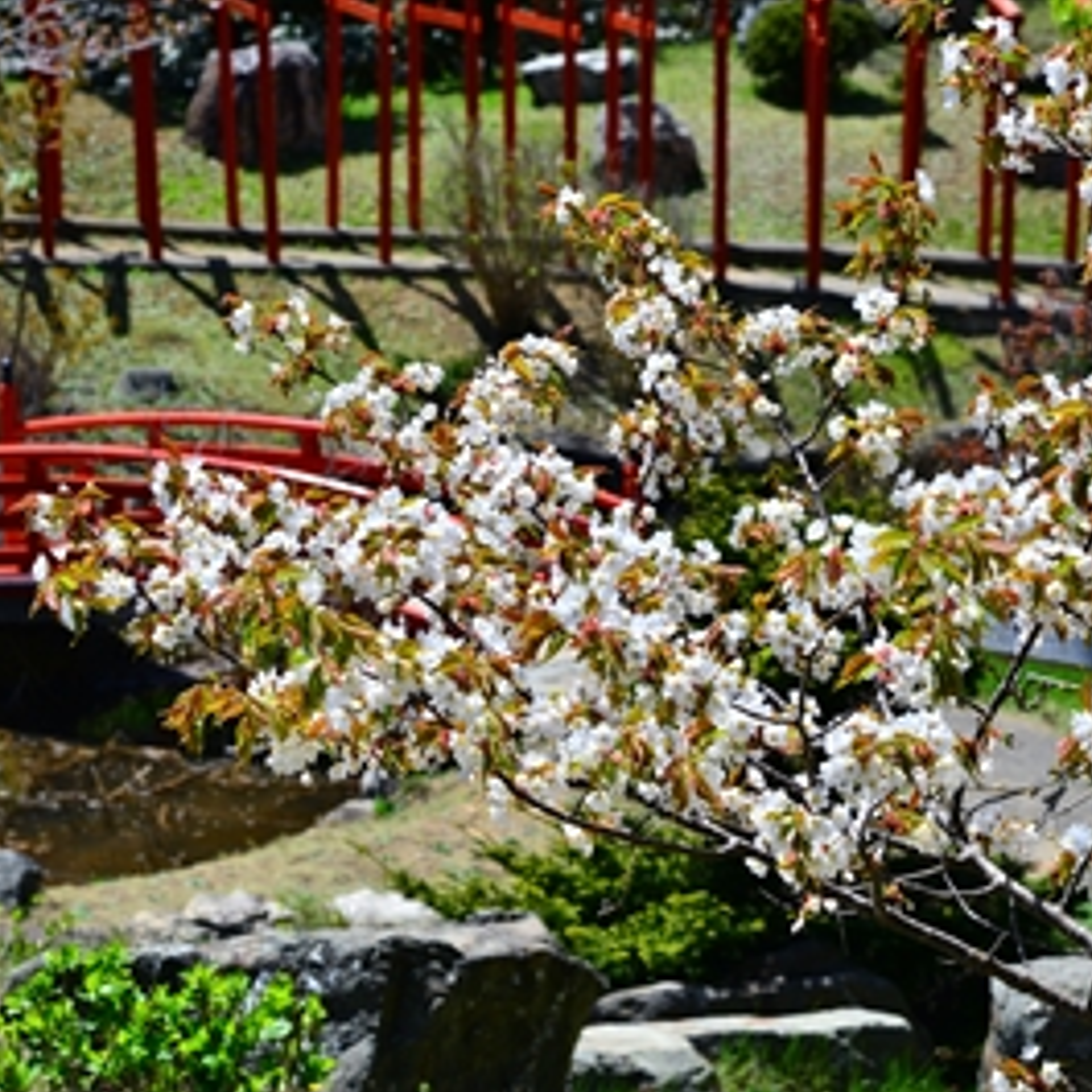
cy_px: 546
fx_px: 5496
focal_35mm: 154
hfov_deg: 11.3
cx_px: 589
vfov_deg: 11.3
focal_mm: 120
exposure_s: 1/640
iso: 400
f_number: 13
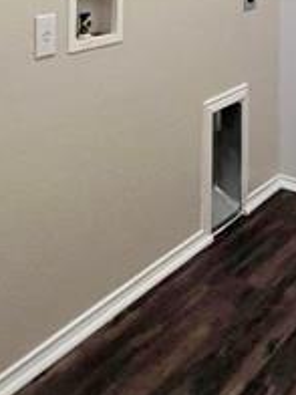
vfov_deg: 31.4
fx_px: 581
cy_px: -79
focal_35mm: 51
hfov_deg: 28.6
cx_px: 155
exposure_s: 1/60
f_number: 1.8
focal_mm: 1.57
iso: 1000
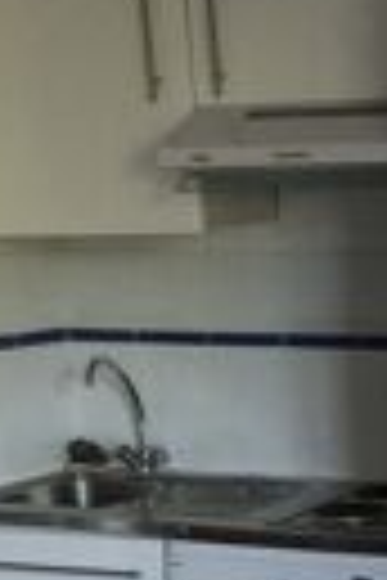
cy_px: 749
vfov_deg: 19.6
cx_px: 554
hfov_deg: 13.5
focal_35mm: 96
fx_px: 1548
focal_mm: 3.99
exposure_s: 1/30
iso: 32
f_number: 1.8
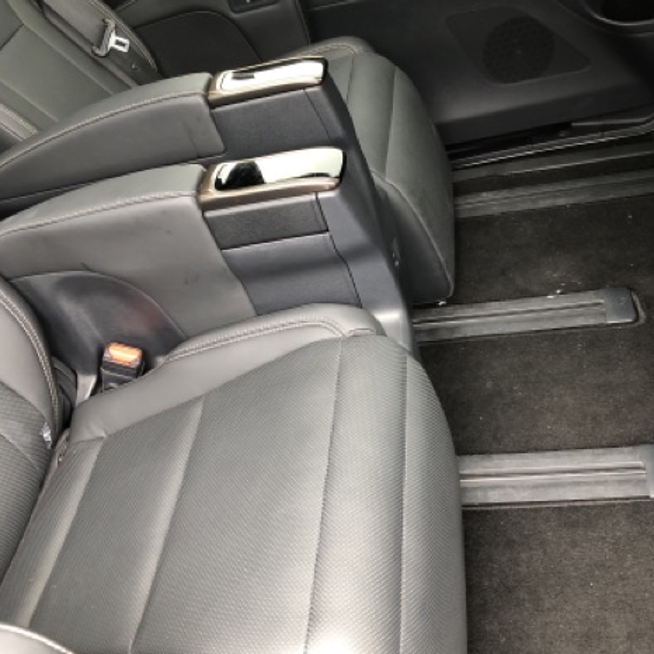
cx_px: 321
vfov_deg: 48.4
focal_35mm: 34
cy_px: 316
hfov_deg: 48.4
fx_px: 727
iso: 40
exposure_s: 1/24
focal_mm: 3.99
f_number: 1.8
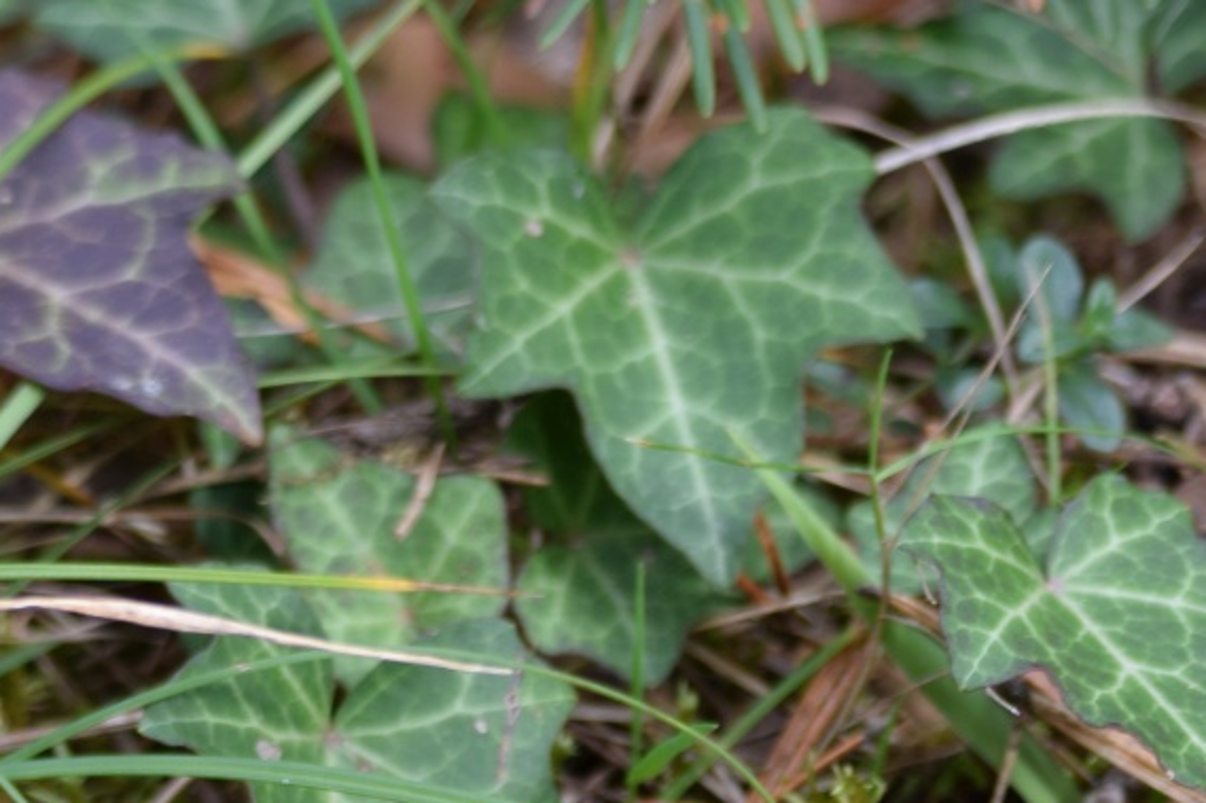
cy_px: 977
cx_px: 1308
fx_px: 36703
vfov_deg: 1.3
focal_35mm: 1096
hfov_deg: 1.9
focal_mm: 260
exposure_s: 1/50
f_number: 6.3
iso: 110
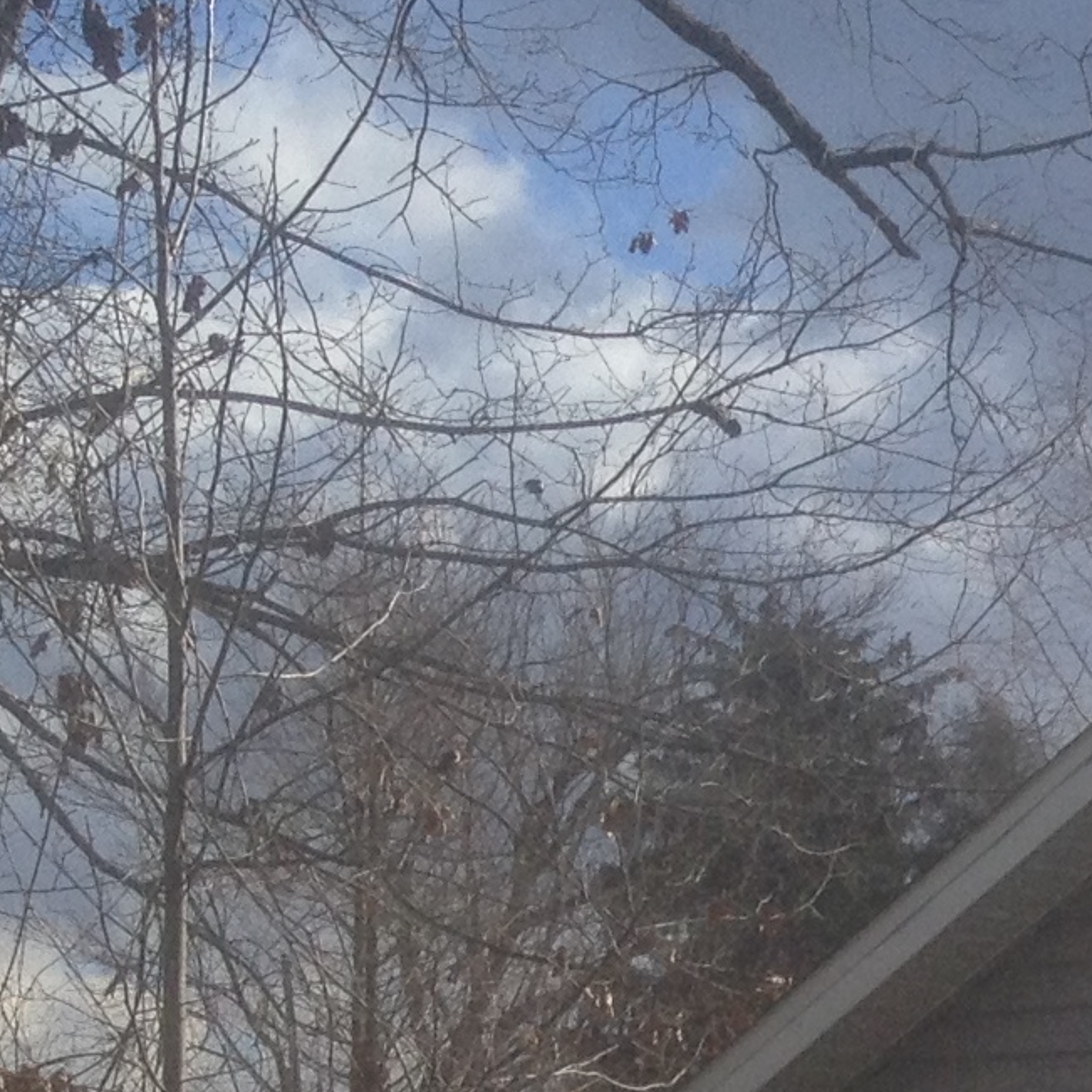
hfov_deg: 10.3
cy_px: 1721
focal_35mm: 155
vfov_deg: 10.8
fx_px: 5532
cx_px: 2278
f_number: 2.4
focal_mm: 4.28
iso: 50
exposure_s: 1/1577
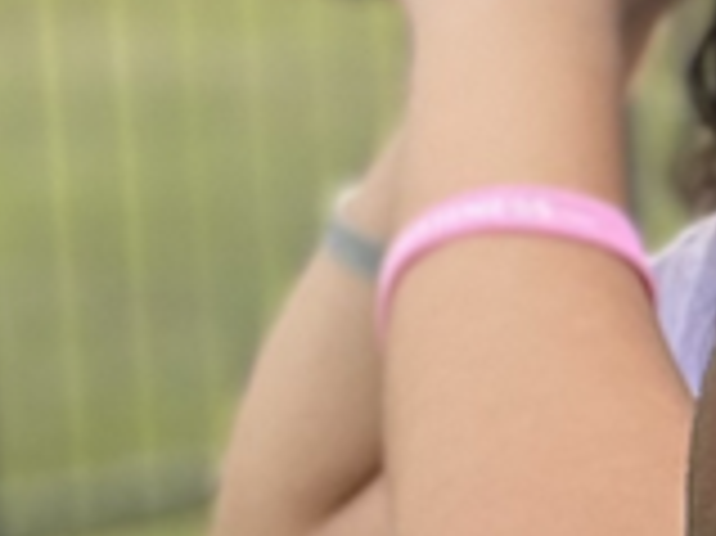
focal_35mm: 189
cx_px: 1765
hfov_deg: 9.3
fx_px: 3906
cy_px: 347
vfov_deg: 7.8
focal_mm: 2.71
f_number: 2.2
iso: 50
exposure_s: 1/121
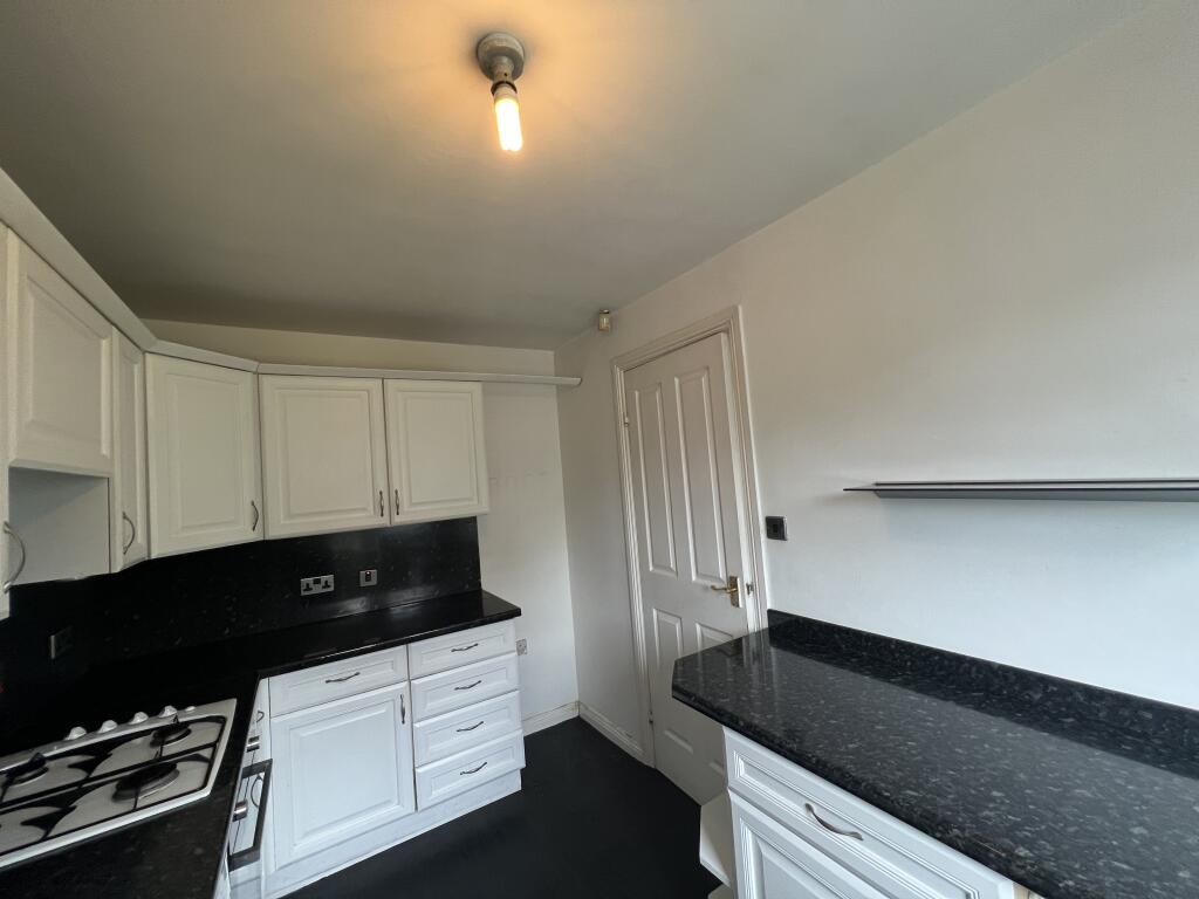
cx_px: 600
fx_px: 450
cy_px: 450
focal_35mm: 13
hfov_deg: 106.2
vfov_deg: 89.9
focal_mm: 1.57
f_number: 1.8
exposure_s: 1/50
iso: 125
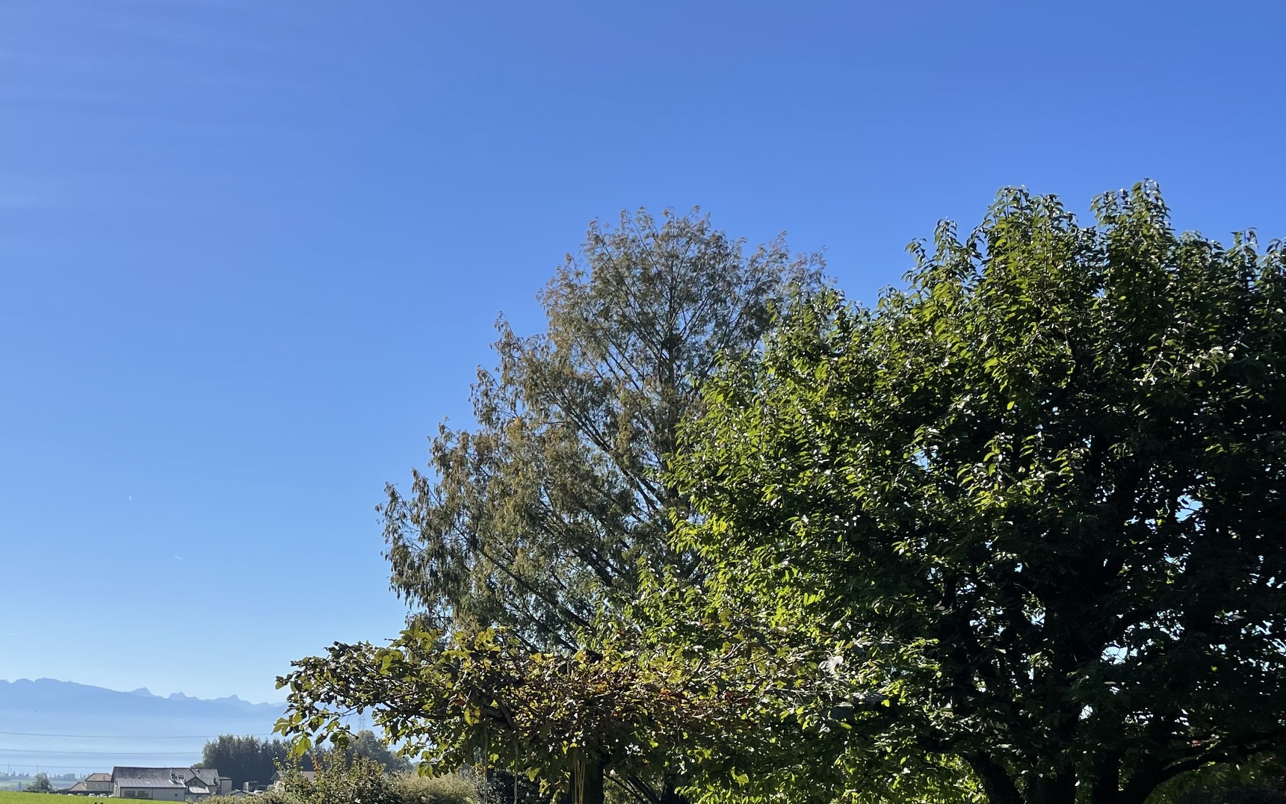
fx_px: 1437
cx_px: 461
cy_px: 607
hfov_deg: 47.6
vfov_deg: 30.7
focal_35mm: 41
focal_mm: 4.2
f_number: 1.6
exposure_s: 1/4651
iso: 32
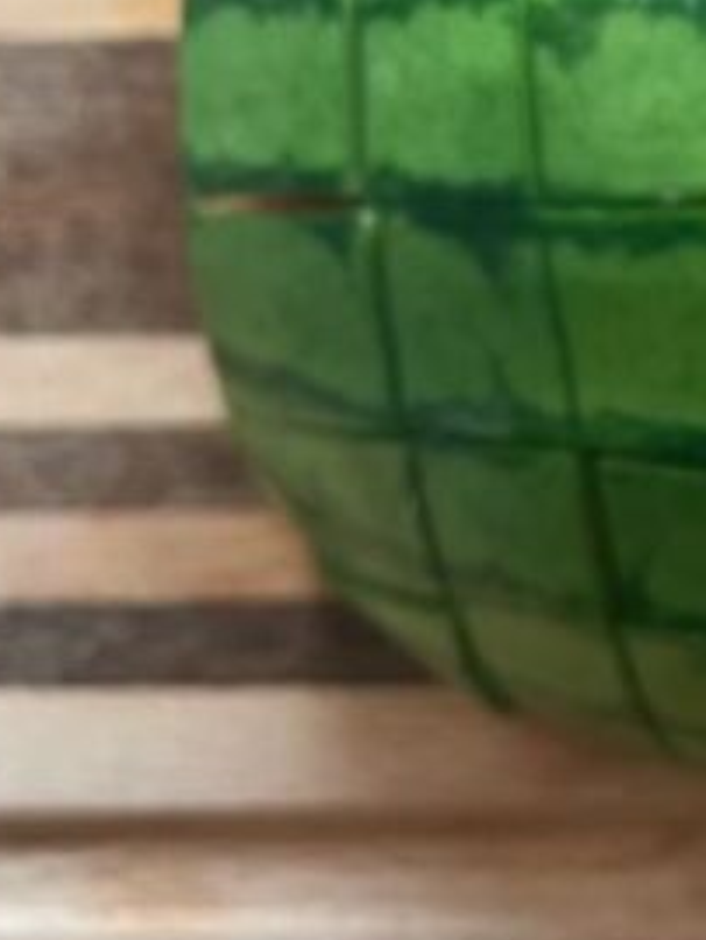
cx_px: 959
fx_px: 2690
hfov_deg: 14.2
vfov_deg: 19.1
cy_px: -70
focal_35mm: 99
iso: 50
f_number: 1.5
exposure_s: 1/90
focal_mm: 5.7
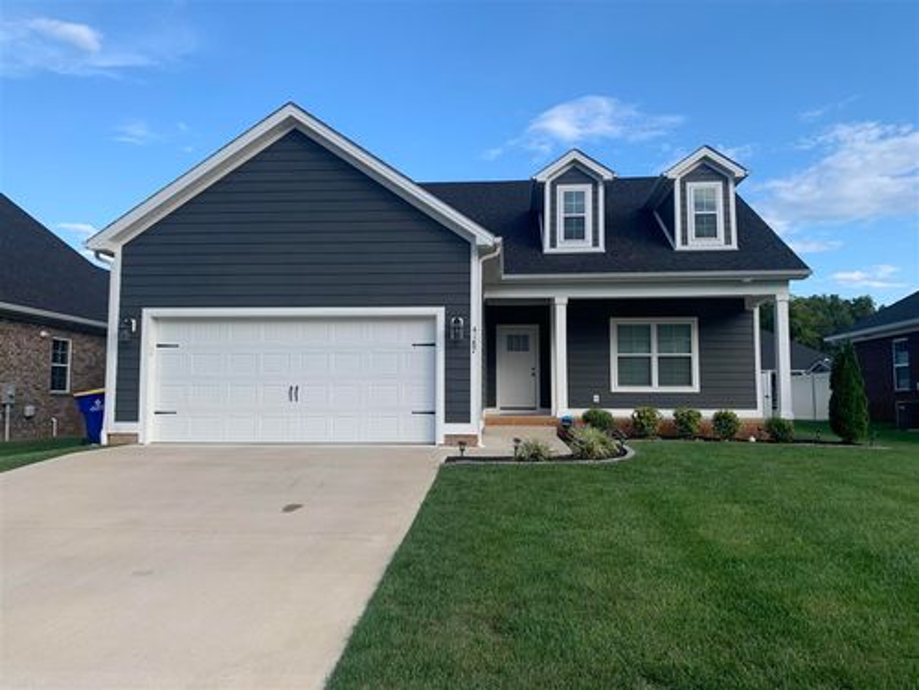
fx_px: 690
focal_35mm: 26
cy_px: 345
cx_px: 460
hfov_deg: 67.3
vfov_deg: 53.1
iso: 25
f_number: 1.8
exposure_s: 1/664
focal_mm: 4.25
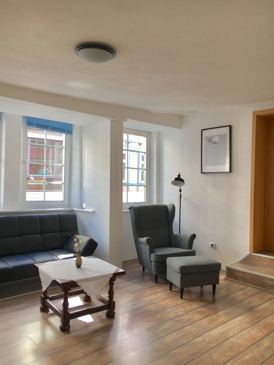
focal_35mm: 29
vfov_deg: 61.7
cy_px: 182
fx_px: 306
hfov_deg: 48.2
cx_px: 137
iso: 32
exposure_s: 1/50
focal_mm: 4.15
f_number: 2.2
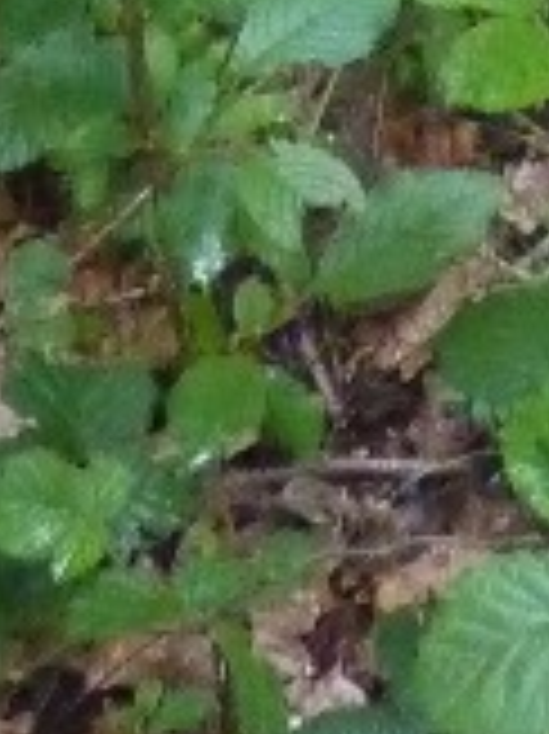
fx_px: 3515
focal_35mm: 166
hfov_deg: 8.6
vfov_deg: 9.8
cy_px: -1288
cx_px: 940
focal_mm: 4.1
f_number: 3.3
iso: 800
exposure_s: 1/40
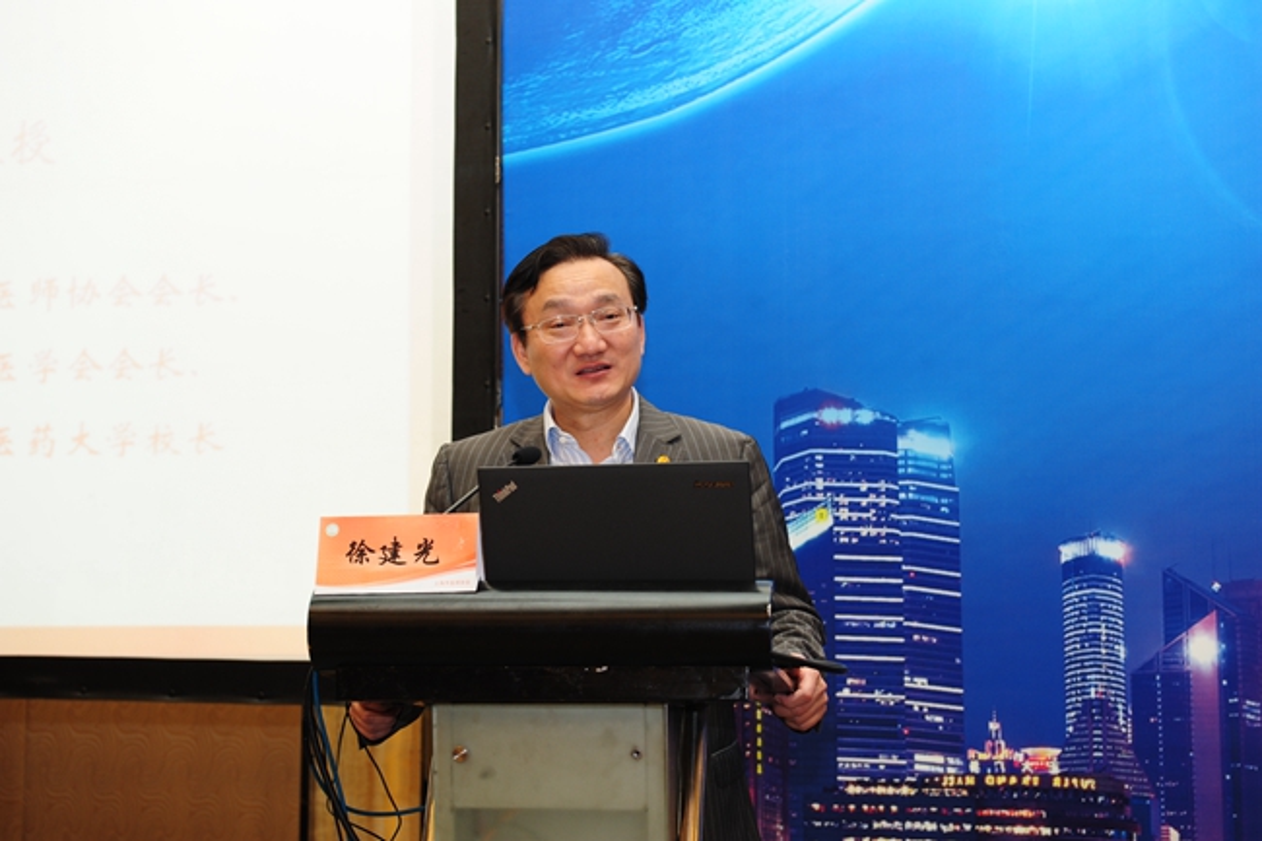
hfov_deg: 30.5
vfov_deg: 20.6
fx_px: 2313
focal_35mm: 66
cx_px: 631
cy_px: 420
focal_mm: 66
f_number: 5.6
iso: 800
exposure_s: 1/60
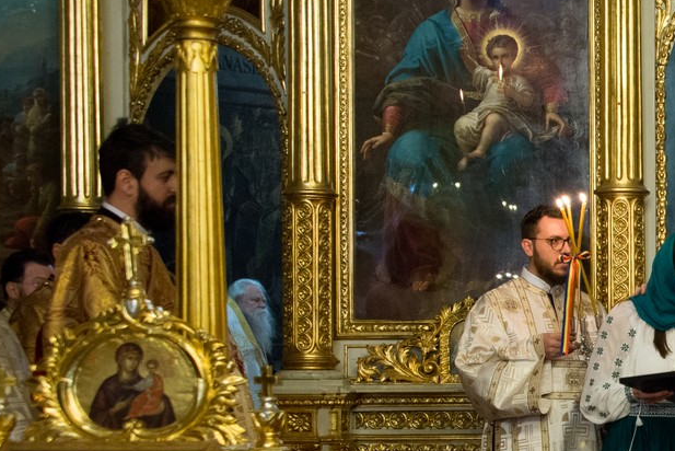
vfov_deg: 14.6
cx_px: 758
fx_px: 1744
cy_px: 350
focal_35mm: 93
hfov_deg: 20.8
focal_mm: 40
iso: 2000
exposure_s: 1/50
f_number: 4
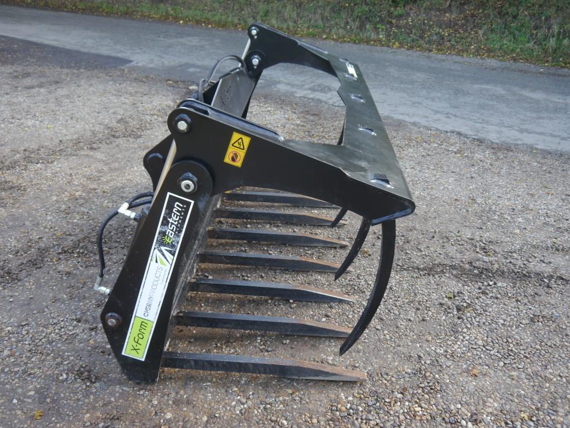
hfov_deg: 60.0
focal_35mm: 30
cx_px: 285
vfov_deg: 46.8
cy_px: 214
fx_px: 494
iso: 160
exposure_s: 1/80
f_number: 3.6
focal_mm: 15
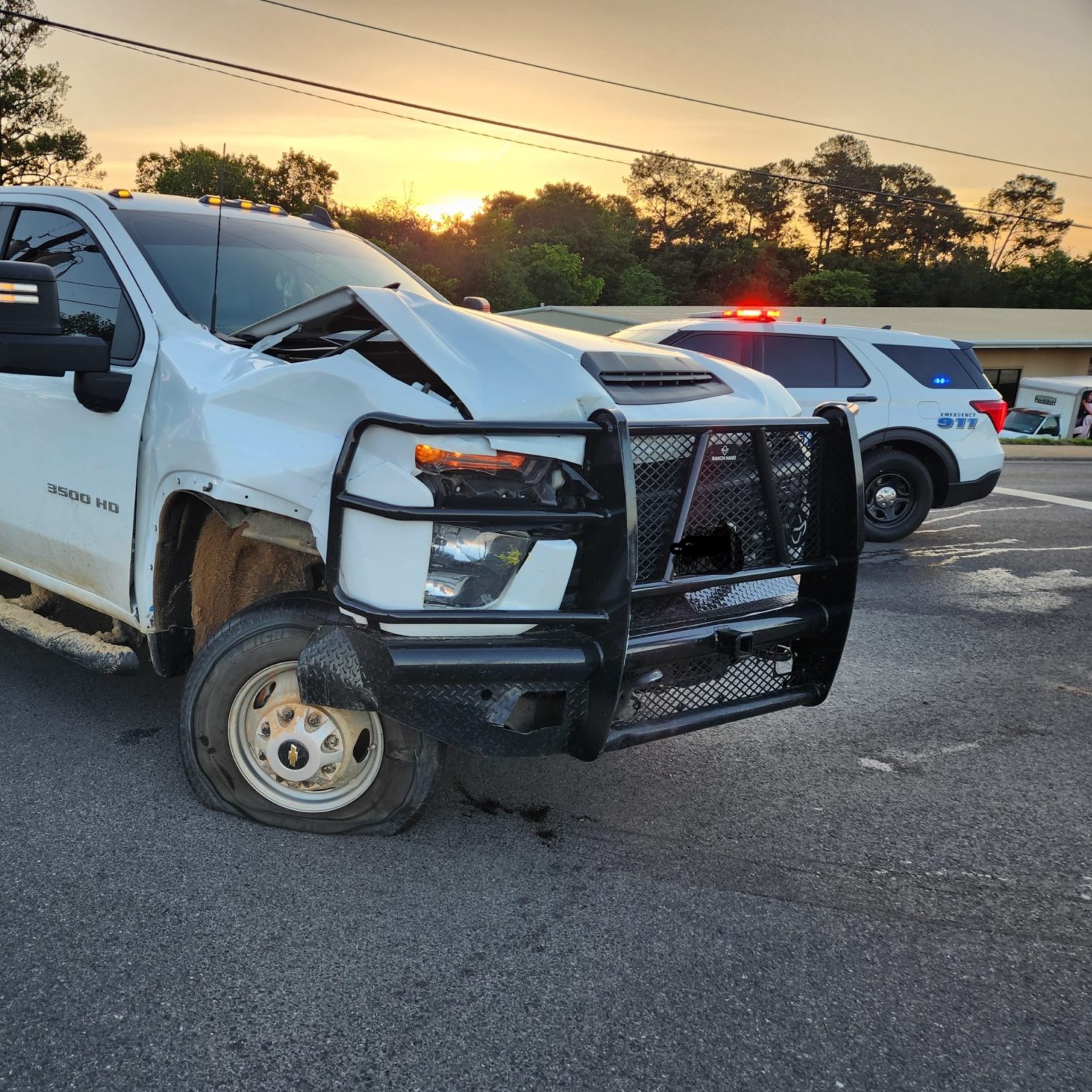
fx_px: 999
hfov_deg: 56.0
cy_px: 554
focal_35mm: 28
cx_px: 356
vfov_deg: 57.3
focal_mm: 5.4
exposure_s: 1/180
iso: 25
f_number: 1.8
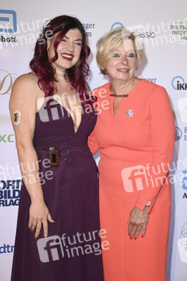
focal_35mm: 82
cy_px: 140
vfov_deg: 24.8
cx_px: 94
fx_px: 640
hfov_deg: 16.6
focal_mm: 82
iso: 3200
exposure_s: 1/160
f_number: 5.6
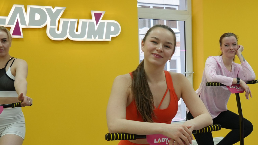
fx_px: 465
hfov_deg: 29.3
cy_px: 102
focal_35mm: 68
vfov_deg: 17.6
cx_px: 246
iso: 400
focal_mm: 24
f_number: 4
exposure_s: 1/160
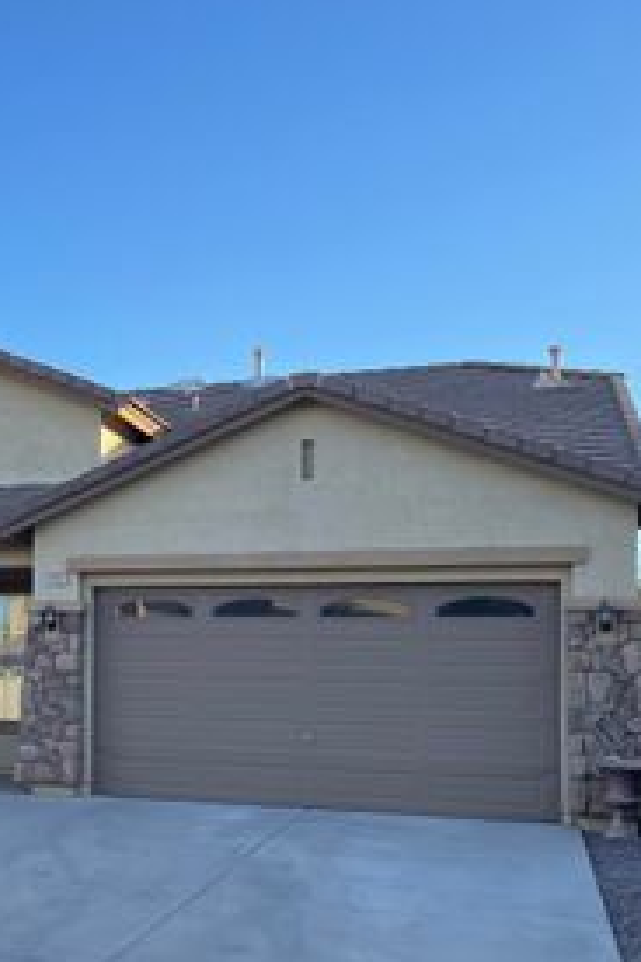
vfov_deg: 40.1
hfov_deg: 25.2
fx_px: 1309
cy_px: 591
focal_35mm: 49
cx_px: -94
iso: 32
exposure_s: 1/1233
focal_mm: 4.2
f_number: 1.6
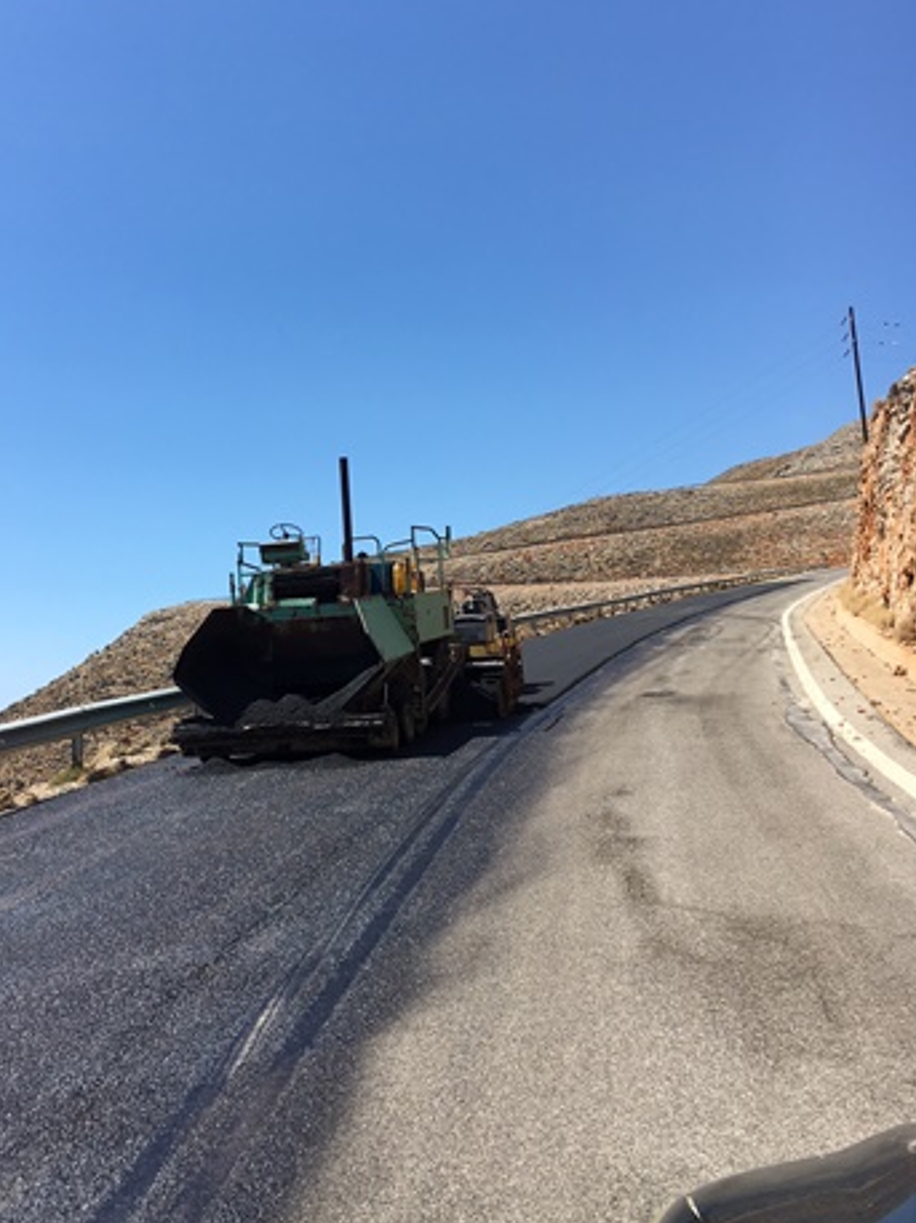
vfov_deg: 48.9
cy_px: 558
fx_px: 1342
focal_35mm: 38
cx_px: 361
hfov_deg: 37.5
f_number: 2.2
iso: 25
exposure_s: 1/1832
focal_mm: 4.15
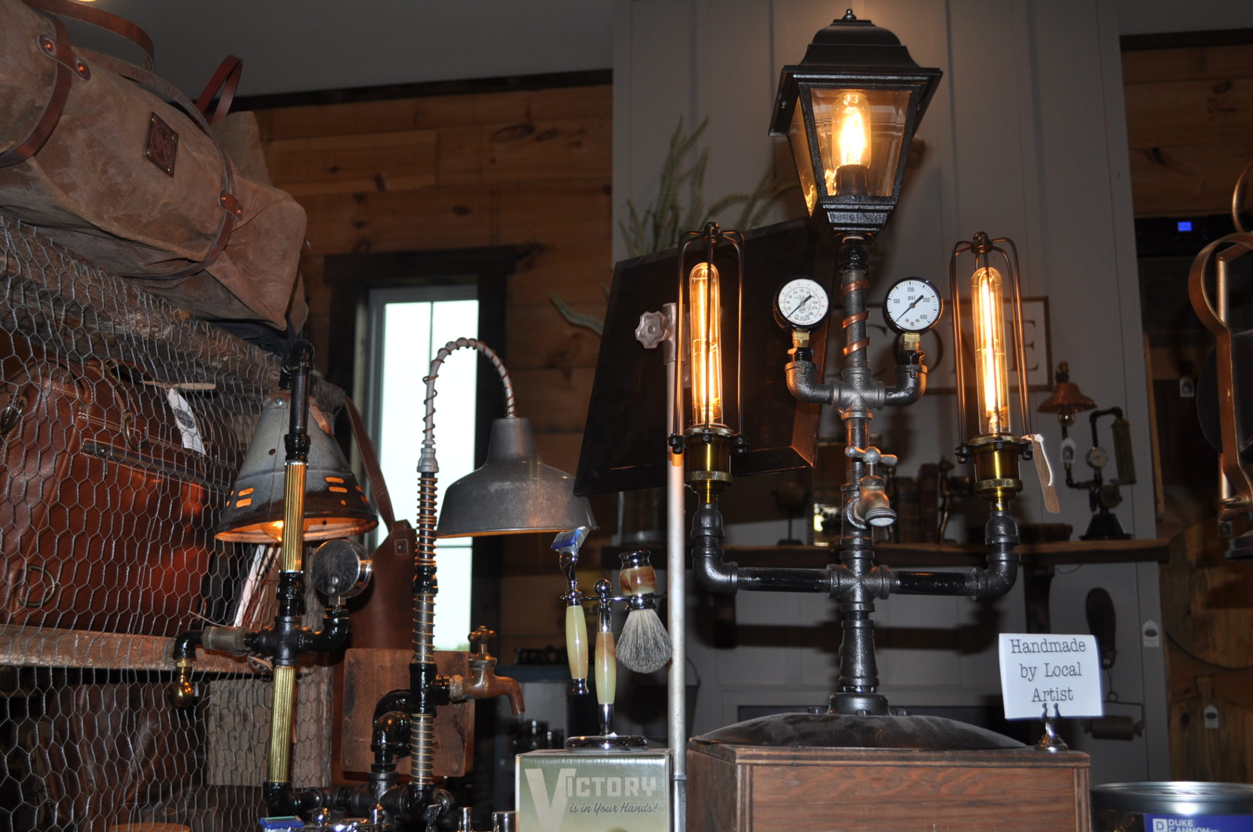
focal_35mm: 39
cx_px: 626
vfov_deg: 34.1
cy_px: 416
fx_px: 1356
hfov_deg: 49.6
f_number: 4.2
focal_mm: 26
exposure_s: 1/60
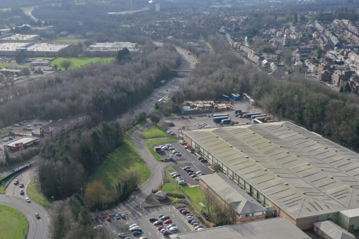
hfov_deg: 39.6
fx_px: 499
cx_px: 194
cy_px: 158
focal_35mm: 50
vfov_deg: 26.9
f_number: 5.6
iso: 100
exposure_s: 1/500
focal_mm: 10.26
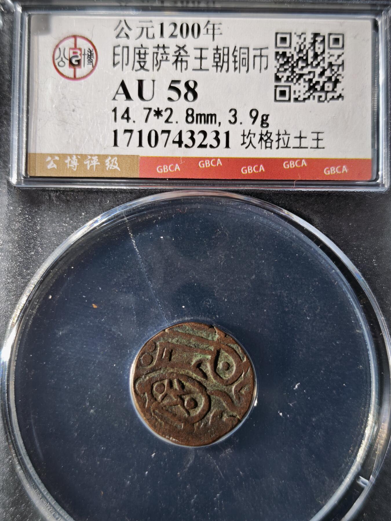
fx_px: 738
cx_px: 196
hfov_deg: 29.7
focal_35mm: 49
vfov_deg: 38.9
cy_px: 260
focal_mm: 5.85
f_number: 1.63
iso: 50
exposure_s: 1/213
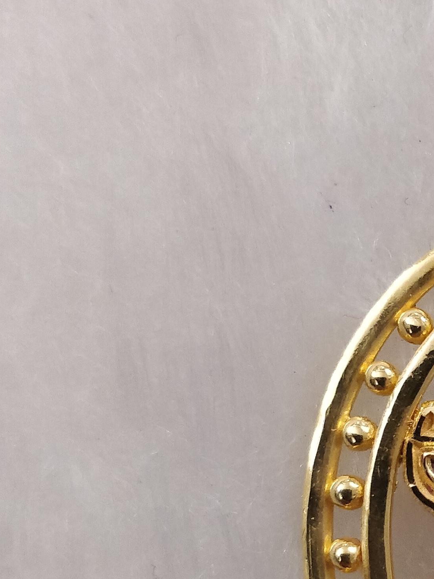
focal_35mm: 75
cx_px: 565
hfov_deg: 18.3
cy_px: 399
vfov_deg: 25.8
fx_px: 1254
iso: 800
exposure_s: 1/50
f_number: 1.7
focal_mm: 4.1
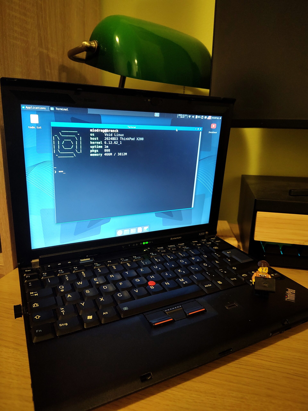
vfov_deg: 73.9
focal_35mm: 23
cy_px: 206
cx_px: 154
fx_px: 273
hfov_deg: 58.9
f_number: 1.8
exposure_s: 1/25
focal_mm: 5.56
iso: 800
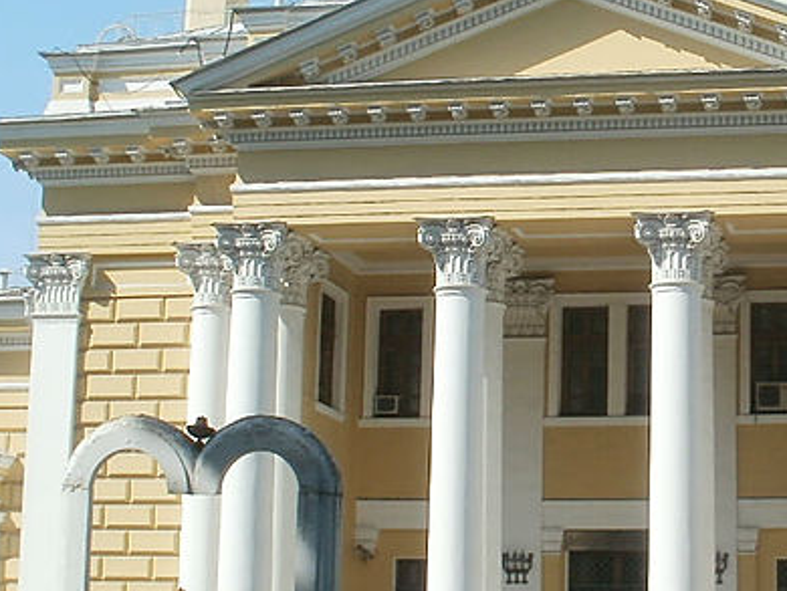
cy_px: 289
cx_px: 662
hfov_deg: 23.1
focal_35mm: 83
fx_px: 1888
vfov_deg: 17.8
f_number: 5.6
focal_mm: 6.3
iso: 100
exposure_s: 1/400
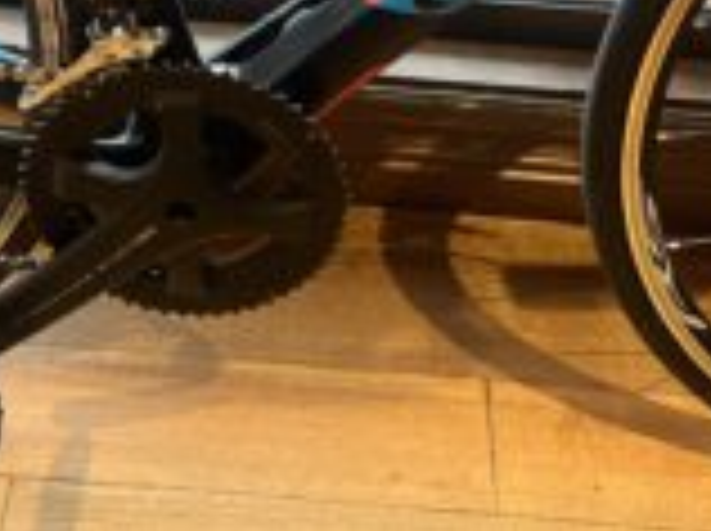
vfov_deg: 20.5
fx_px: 1354
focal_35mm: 66
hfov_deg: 29.2
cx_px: 234
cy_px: -135
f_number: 1.5
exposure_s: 1/60
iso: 320
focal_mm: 5.7
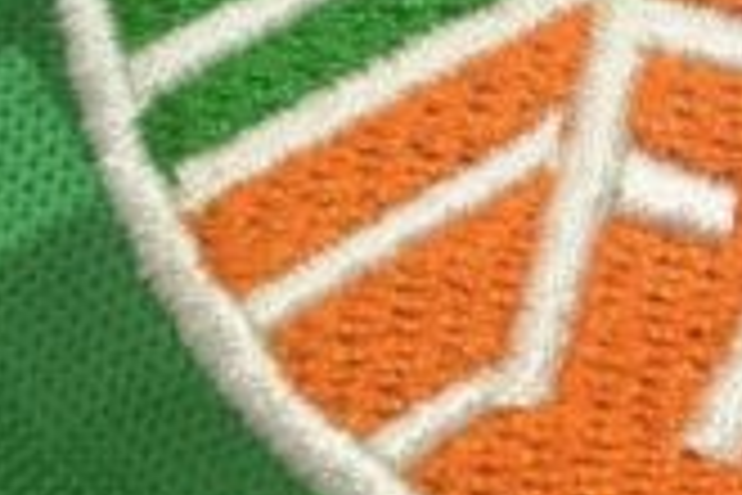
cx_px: 881
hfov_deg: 7.8
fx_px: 5400
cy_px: -122
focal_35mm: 262
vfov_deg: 5.2
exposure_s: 1/60
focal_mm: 48
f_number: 5.3
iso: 200
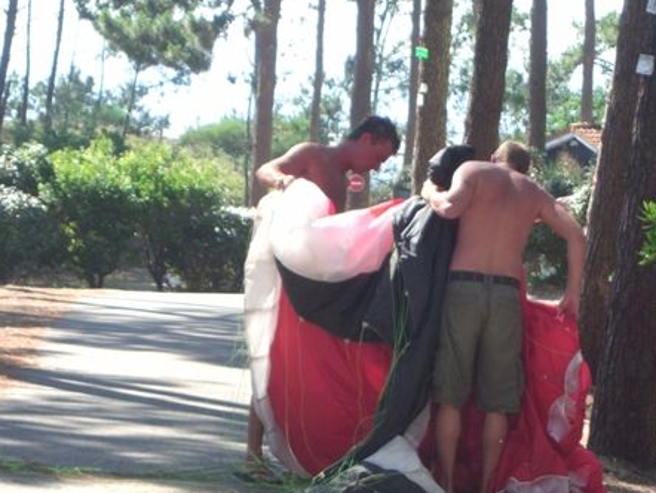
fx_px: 3129
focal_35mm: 165
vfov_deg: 9.0
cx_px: 426
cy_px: 312
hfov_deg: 12.0
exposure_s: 1/200
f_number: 5.1
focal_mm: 23.7
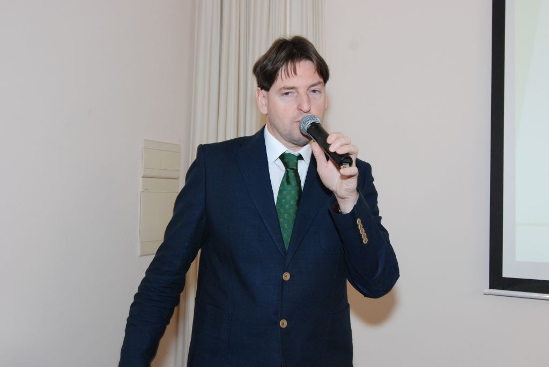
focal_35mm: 36
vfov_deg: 37.0
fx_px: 550
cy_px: 184
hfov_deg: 53.1
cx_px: 274
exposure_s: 1/60
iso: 800
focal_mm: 24
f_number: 7.1
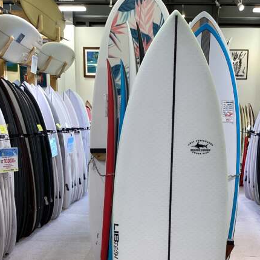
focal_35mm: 51
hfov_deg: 33.2
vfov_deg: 32.2
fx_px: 433
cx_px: 165
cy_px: 221
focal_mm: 3.3
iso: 50
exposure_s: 1/50
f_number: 2.4
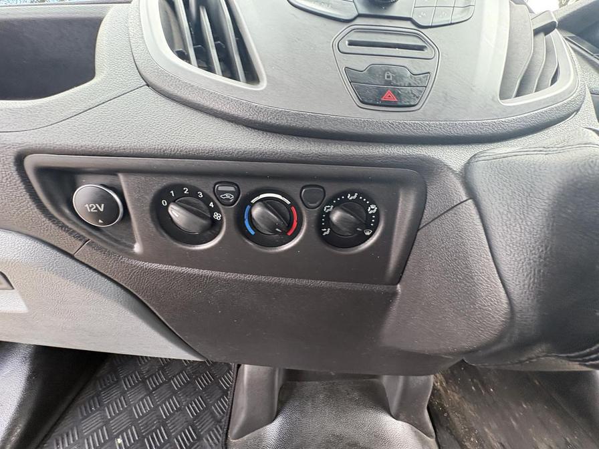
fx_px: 242
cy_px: 224
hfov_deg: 102.1
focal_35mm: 14
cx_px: 300
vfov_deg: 85.7
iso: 200
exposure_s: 1/71
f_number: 2.2
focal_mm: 2.22
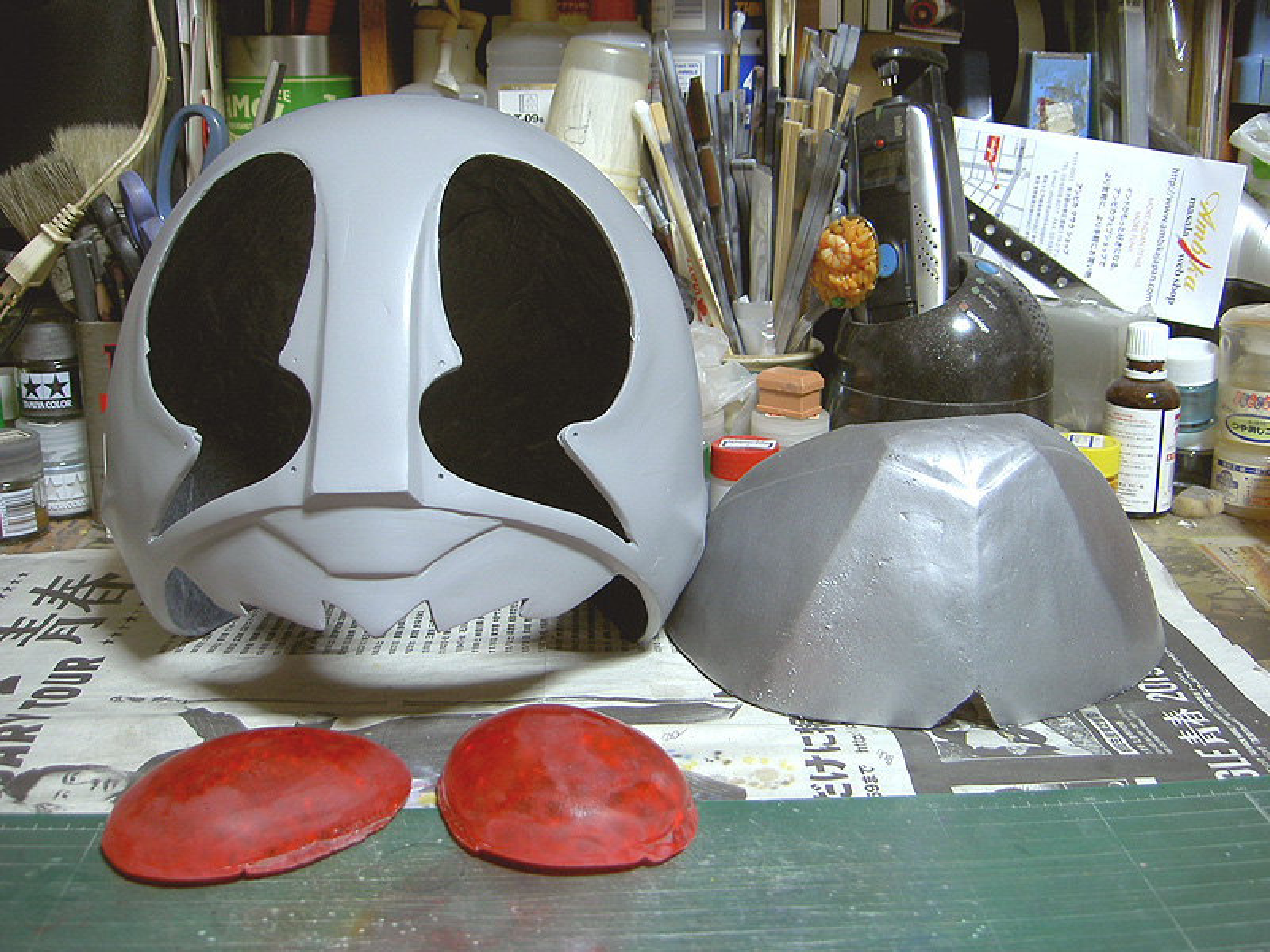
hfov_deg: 47.9
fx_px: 1431
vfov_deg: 36.8
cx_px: 635
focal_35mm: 39
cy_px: 476
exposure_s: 1/8
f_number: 2.8
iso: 100
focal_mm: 8
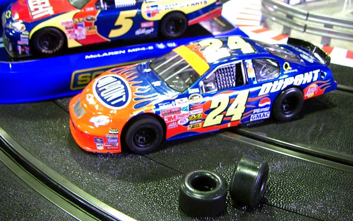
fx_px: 404
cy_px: 94
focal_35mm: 42
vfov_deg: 30.5
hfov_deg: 47.2
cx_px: 176
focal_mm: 6.3
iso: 200
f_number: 3.4
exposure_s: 1/15
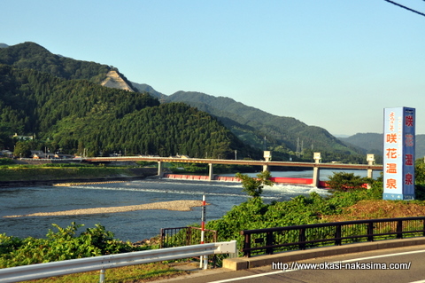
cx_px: 212
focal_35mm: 48
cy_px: 142
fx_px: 566
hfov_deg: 41.2
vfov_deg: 28.0
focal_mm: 32
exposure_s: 1/1250
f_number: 6.3
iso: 500
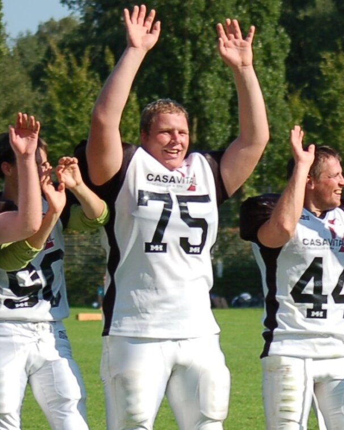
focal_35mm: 287
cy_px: 234
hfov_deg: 5.3
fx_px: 3653
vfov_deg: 6.7
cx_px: 572
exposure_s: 1/1250
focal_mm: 70
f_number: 5
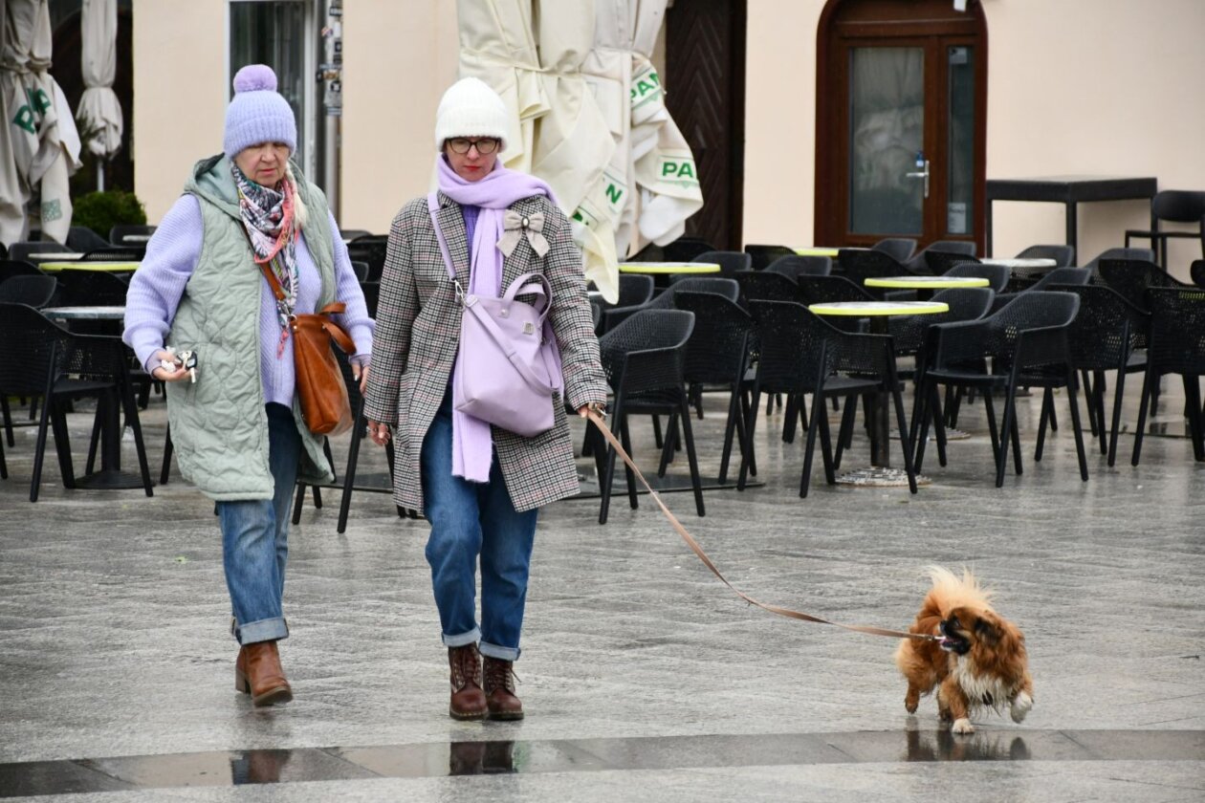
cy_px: 402
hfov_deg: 13.7
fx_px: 5020
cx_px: 602
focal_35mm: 150
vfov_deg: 9.1
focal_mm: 100
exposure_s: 1/250
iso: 640
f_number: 5.6
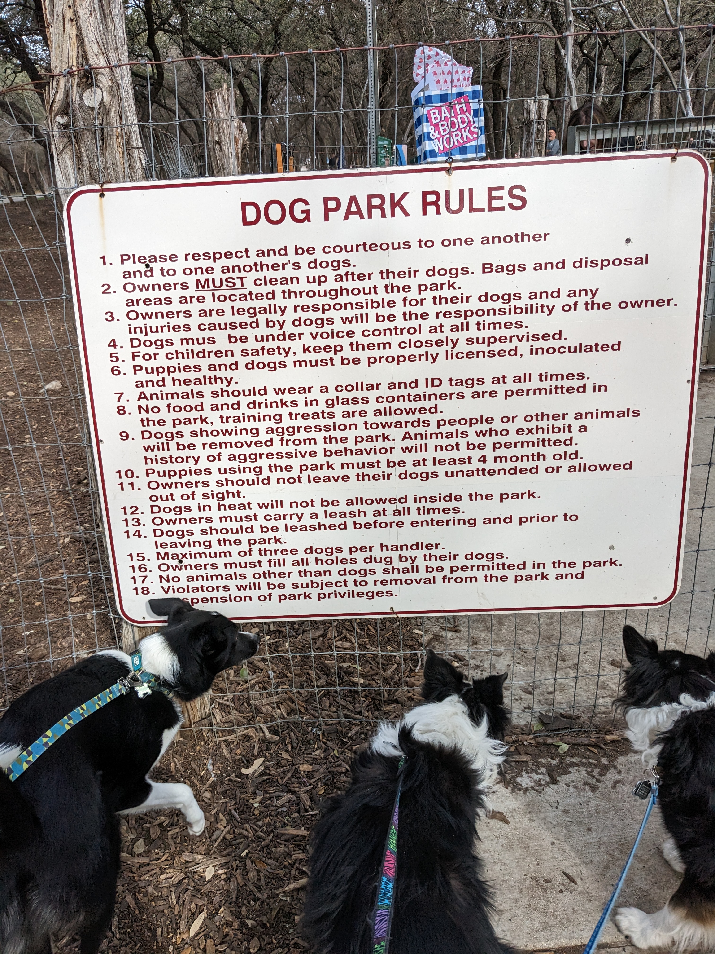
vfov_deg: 65.3
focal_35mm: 27
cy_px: 477
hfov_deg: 51.4
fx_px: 744
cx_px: 358
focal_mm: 4.38
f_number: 1.73
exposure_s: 1/1170
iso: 80
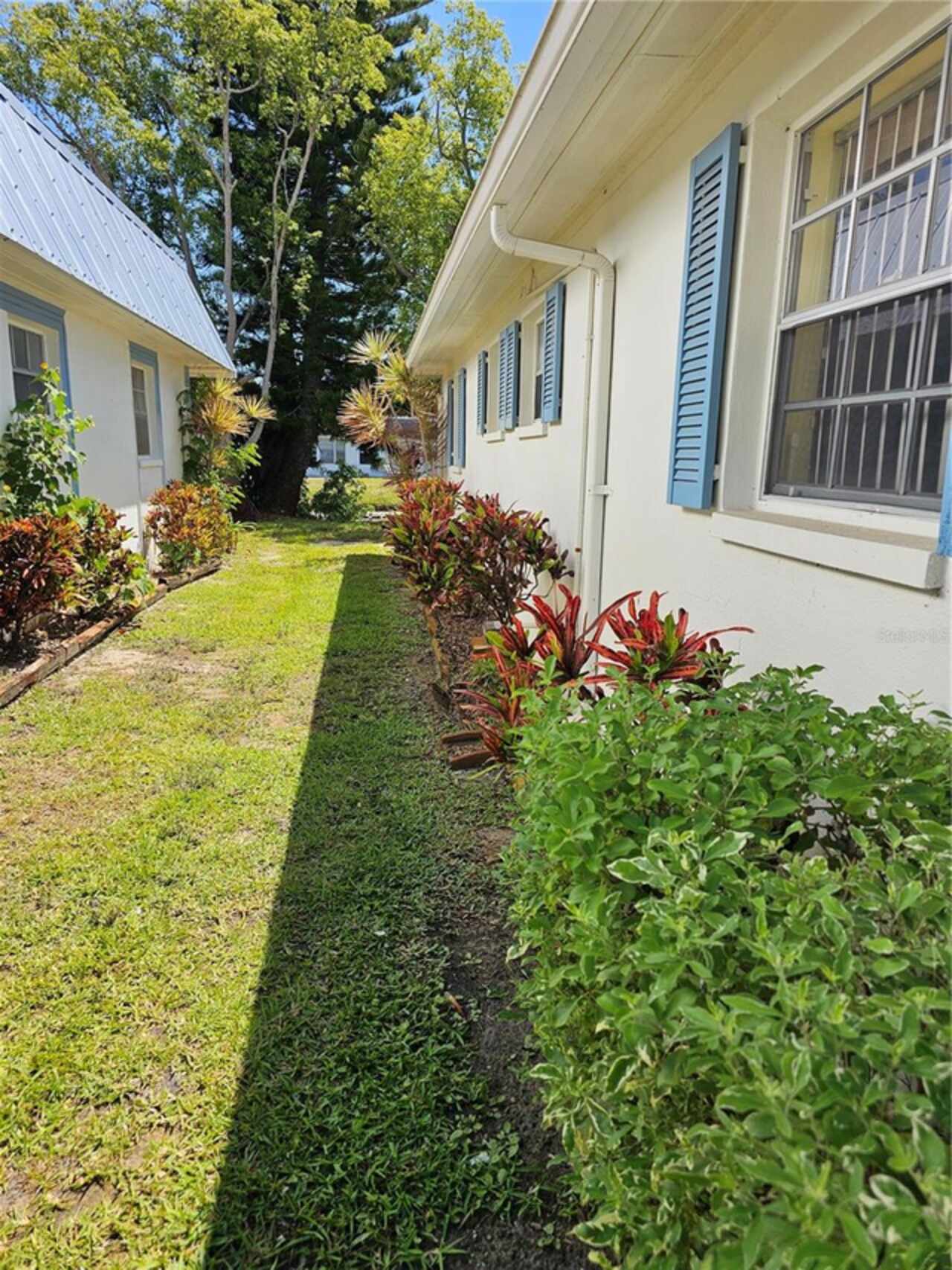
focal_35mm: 23
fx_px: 843
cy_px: 635
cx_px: 476
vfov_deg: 73.9
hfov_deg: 58.9
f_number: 1.7
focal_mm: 6.3
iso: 10
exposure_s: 1/594
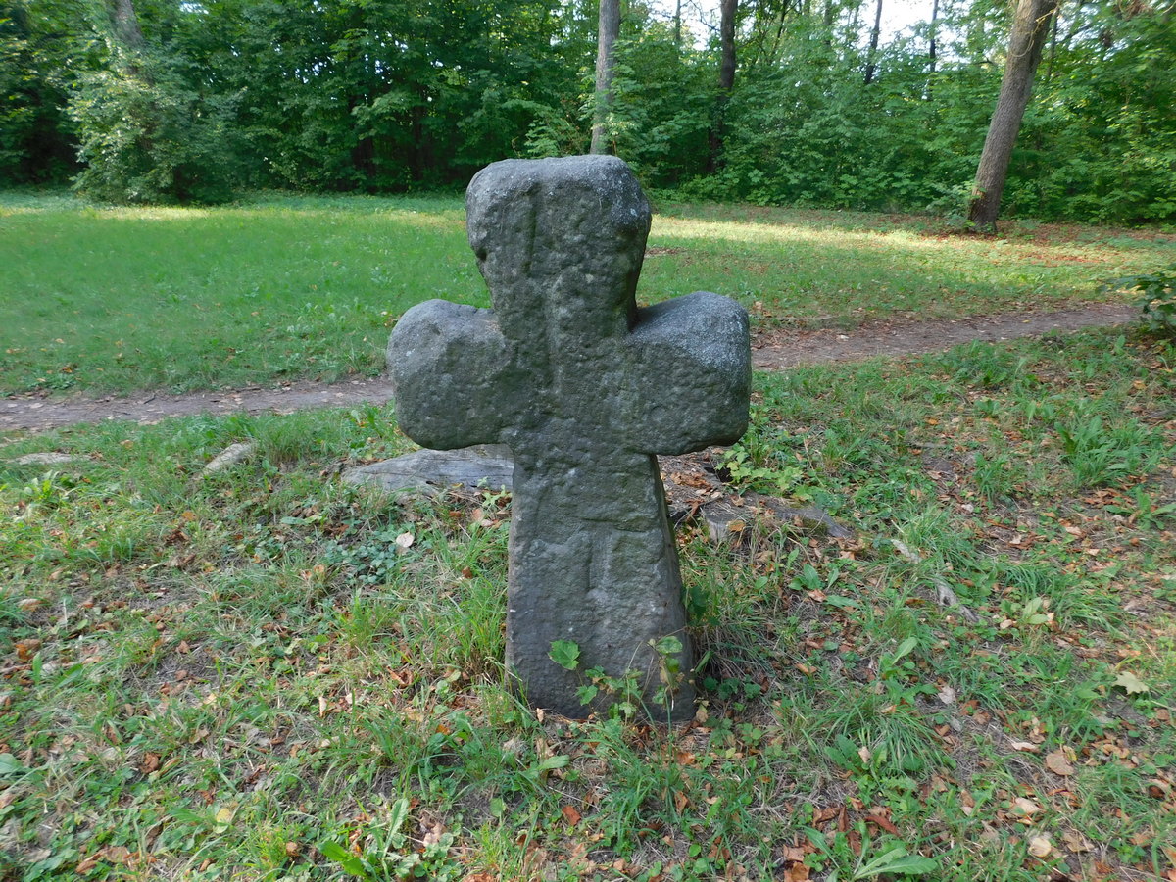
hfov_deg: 71.6
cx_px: 588
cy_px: 441
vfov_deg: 56.8
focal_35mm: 24
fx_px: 815
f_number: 3
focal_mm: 4.1
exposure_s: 1/60
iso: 125
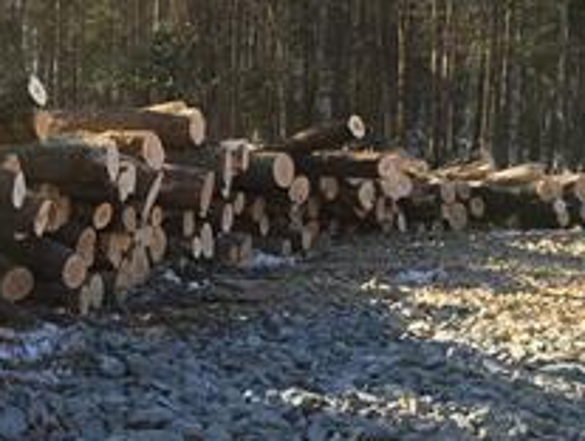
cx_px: -6
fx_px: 1067
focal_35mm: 63
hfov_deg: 28.7
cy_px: 184
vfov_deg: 23.3
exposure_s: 1/353
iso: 25
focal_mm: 4.15
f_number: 2.2
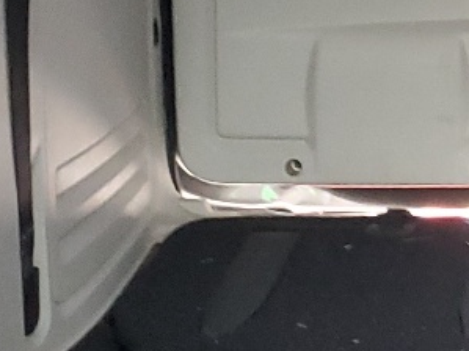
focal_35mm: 139
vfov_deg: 10.6
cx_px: 745
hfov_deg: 13.3
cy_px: 2
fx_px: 1883
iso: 341
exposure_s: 1/30
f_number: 1.5
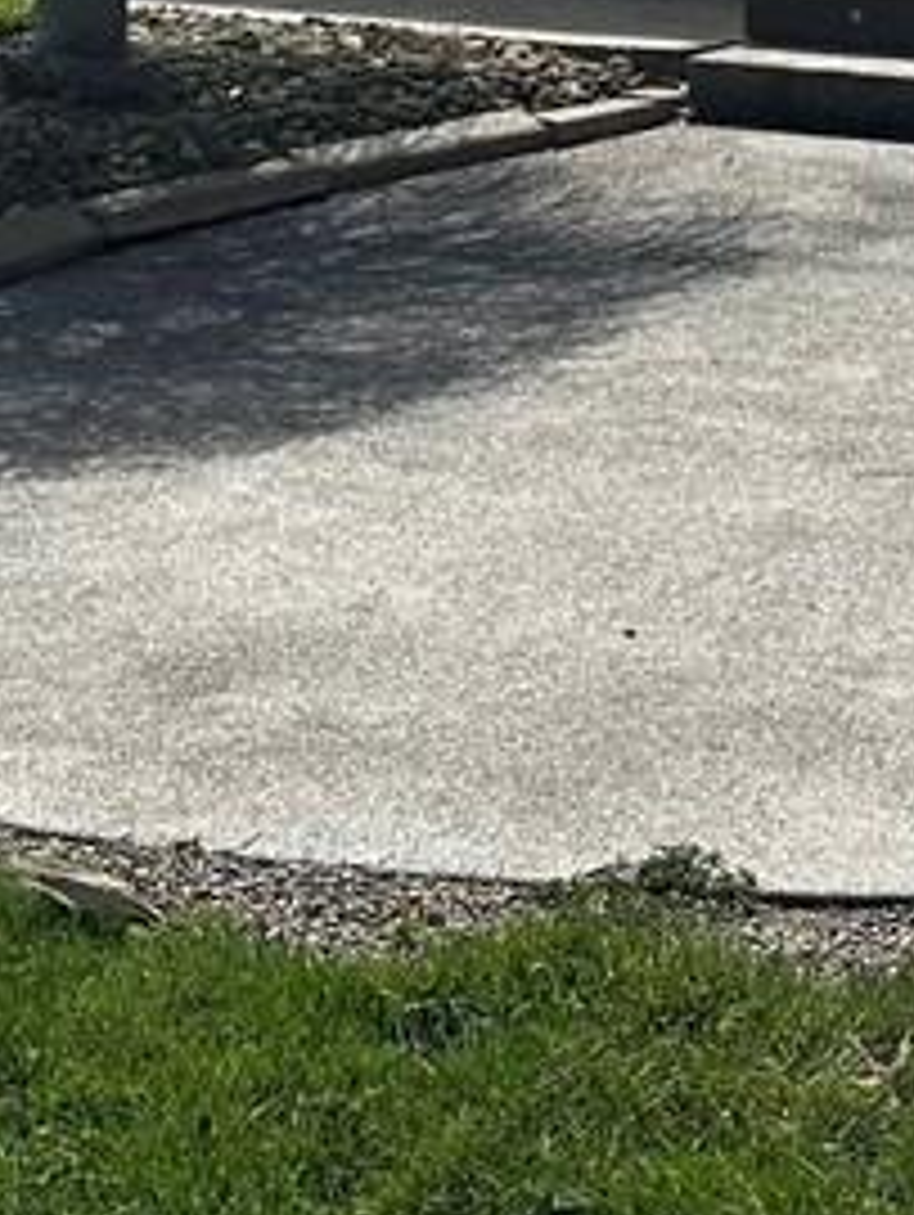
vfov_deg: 20.3
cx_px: 932
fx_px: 3199
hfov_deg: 15.9
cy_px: -212
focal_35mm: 91
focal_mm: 6.86
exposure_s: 1/5848
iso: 80
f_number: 1.78
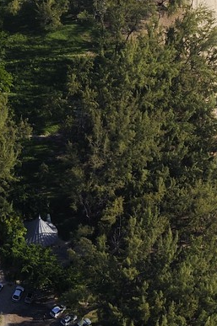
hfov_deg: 6.4
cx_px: 136
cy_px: -259
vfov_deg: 9.2
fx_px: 1949
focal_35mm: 215
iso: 400
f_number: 8
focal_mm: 52
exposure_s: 1/800
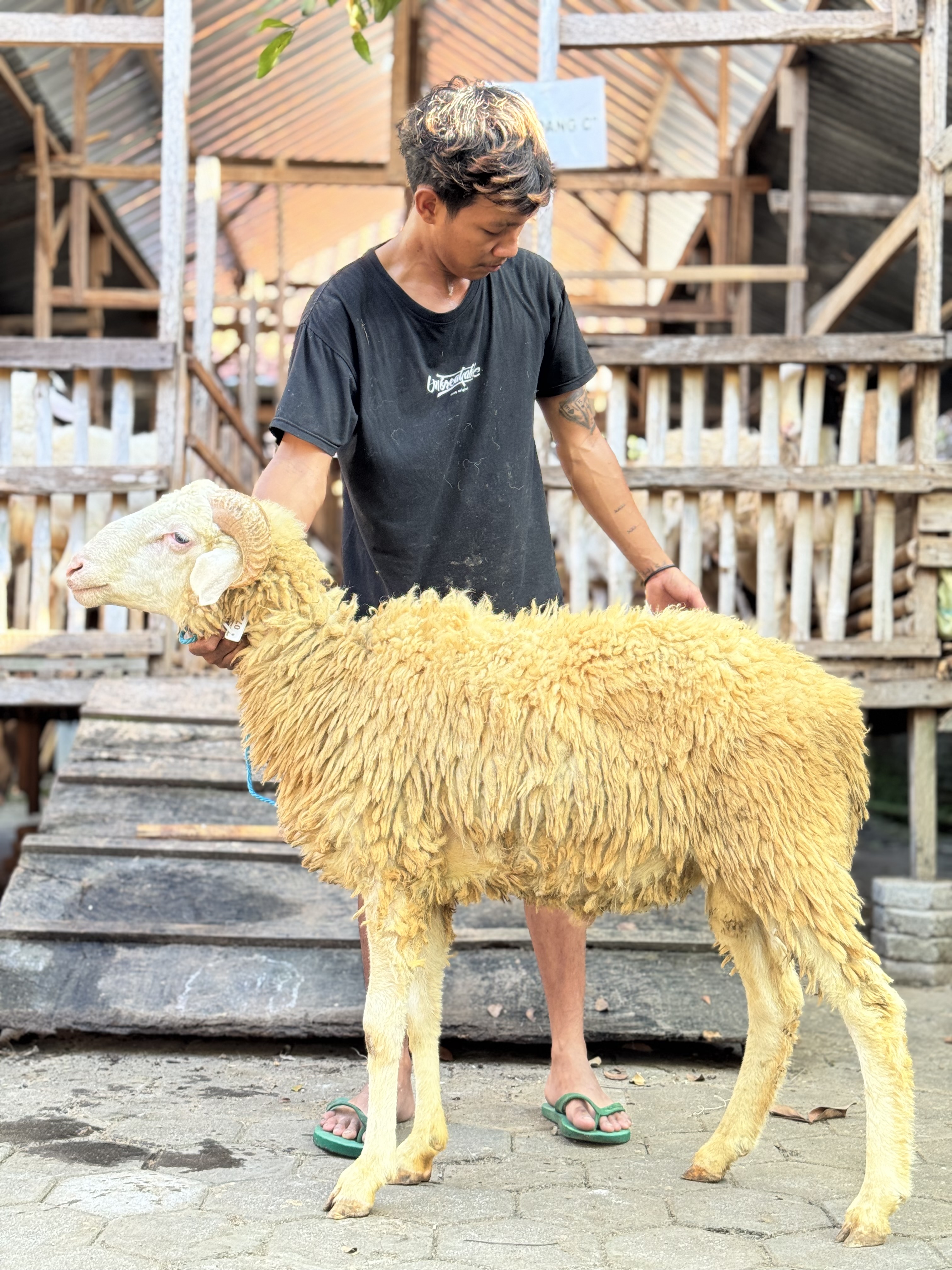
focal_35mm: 48
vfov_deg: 39.7
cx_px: 476
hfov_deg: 30.3
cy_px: 635
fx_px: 1760
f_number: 1.78
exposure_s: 1/62
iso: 100
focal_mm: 6.76
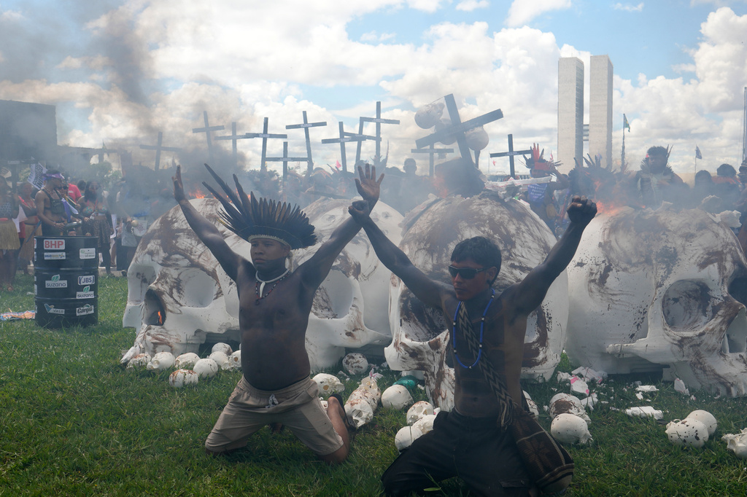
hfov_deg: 53.1
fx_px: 747
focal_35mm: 36
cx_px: 374
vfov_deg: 36.8
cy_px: 248
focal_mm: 24
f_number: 5.6
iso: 200
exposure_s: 1/500
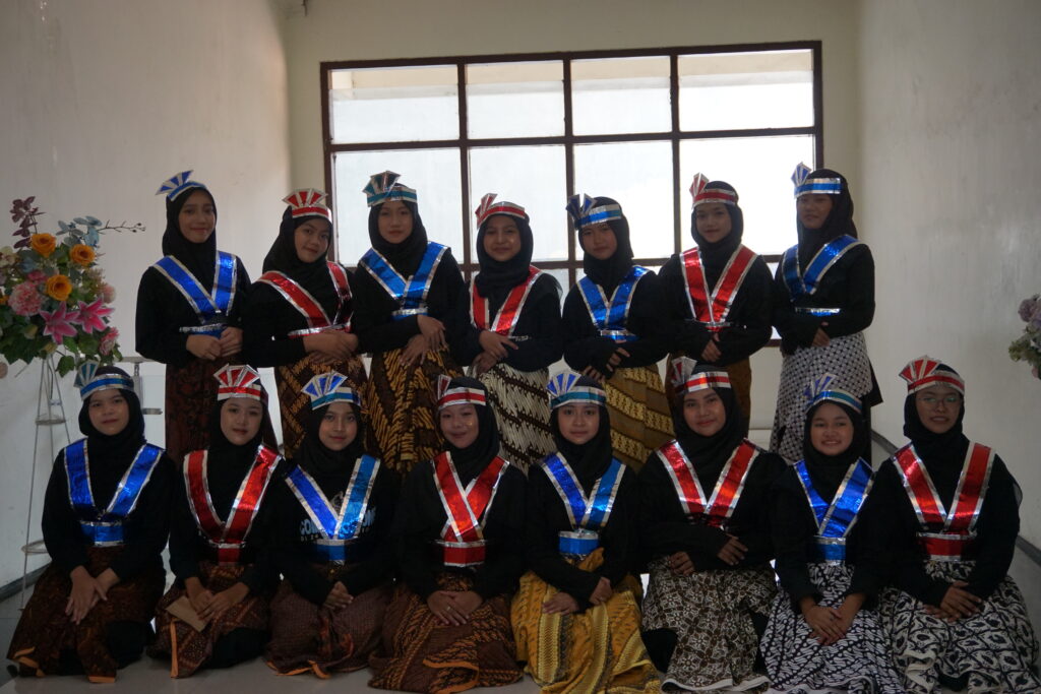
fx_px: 1301
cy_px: 347
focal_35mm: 45
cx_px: 520
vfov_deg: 29.9
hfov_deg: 43.6
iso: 1000
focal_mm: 30
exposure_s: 1/160
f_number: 5
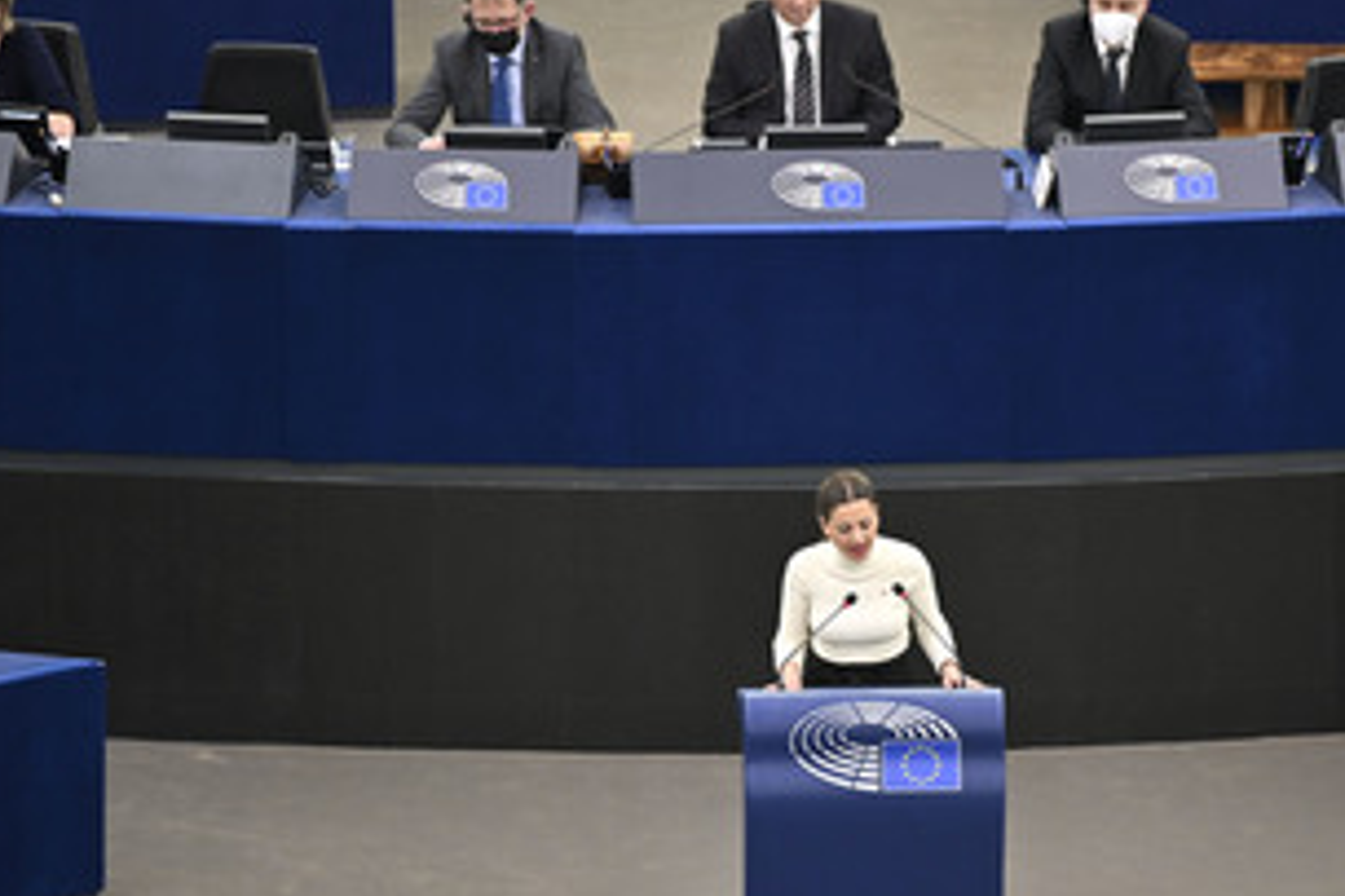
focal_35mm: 296
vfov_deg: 4.6
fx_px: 11052
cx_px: 862
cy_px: 543
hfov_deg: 7.0
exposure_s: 1/320
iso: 1000
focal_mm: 200
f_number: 2.8
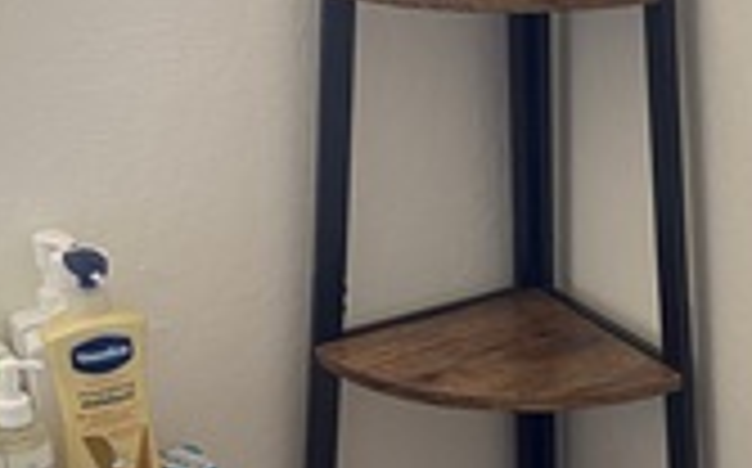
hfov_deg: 27.3
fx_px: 1536
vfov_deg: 17.3
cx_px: 513
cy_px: 209
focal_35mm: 75
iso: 125
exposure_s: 1/64
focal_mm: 4.25
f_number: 1.8
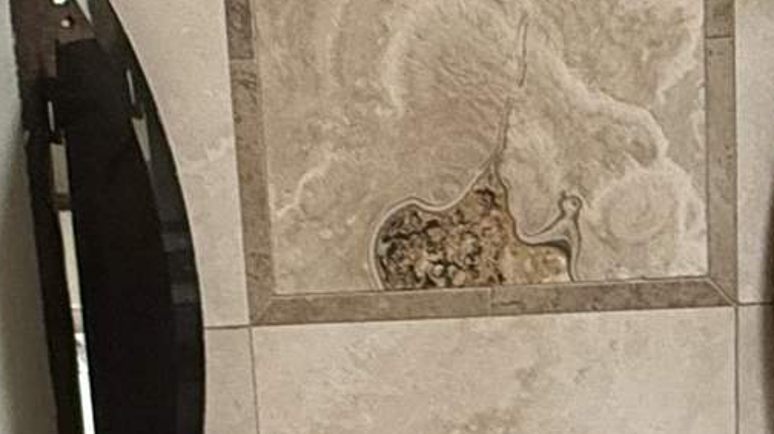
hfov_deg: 22.8
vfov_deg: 11.5
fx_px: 1908
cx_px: 551
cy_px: 922
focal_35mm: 93
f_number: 2.2
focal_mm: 2.22
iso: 400
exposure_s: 1/60
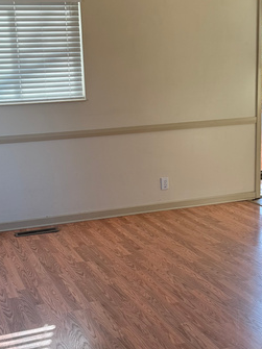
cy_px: 173
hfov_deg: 26.5
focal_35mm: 55
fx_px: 555
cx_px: 118
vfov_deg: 34.9
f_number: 1.78
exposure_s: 1/183
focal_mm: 6.76
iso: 80
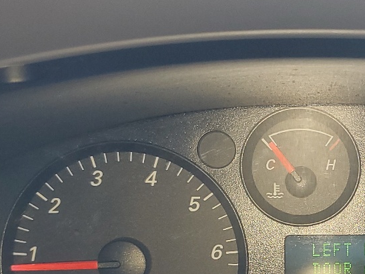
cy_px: 213
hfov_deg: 24.5
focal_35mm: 76
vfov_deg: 19.2
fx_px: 802
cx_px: 366
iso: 63
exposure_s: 1/60.2
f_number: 1.5
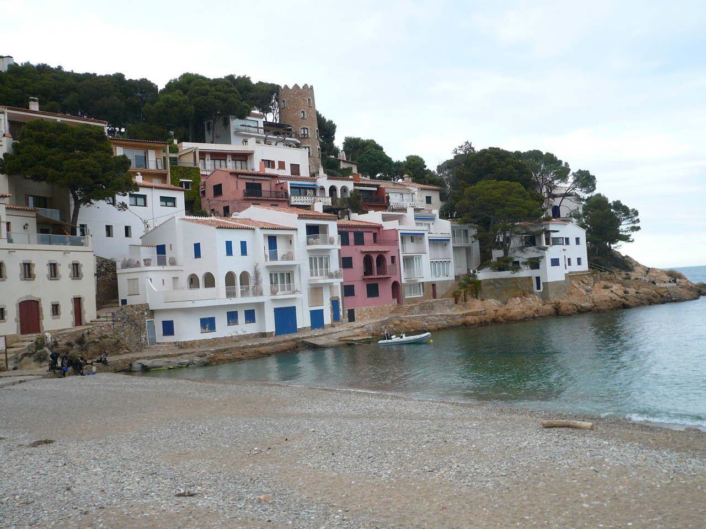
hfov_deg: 50.1
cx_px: 353
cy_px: 264
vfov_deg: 38.7
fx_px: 755
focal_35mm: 37
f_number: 3.1
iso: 100
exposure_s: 1/200
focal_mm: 6.1
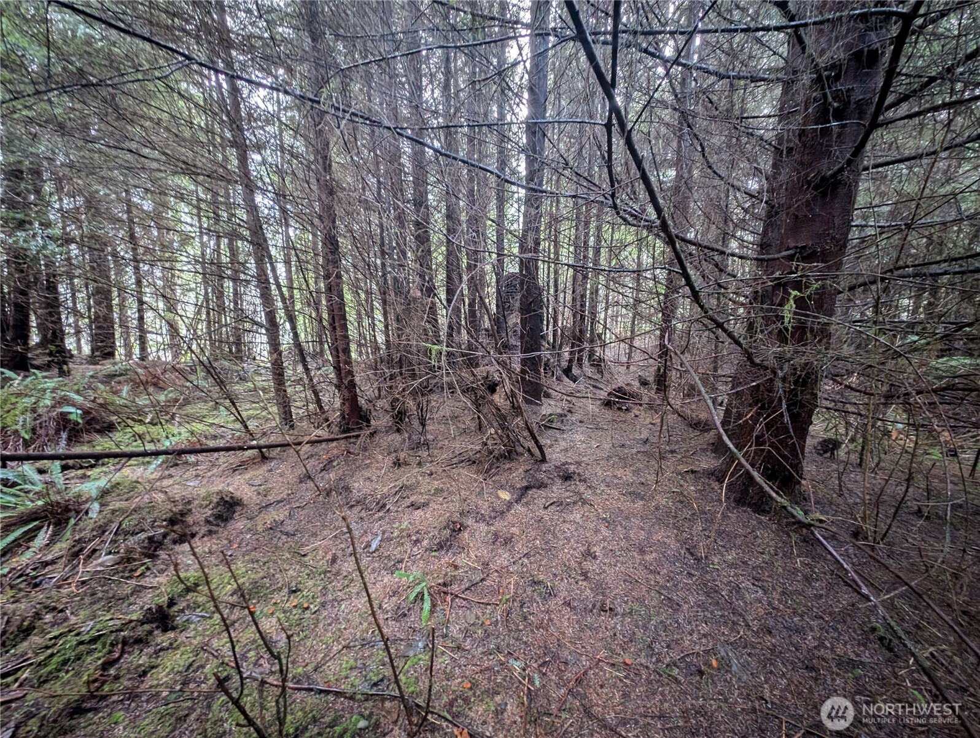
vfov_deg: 94.6
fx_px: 340
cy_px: 369
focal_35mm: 12
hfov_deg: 110.5
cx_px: 490
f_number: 1.95
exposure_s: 1/23.8
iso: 468
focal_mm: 2.23
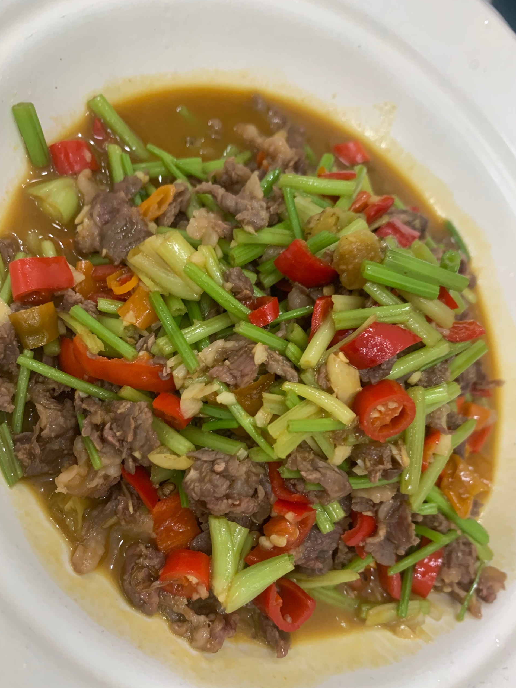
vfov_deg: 63.4
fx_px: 556
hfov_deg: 49.8
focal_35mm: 28
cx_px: 254
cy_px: 365
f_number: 1.8
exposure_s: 1/60
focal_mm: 4.25
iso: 160
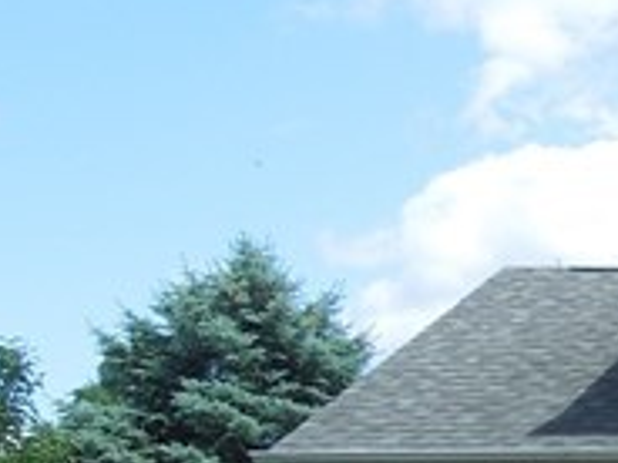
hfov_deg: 12.0
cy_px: 520
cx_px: 1370
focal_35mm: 139
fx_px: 2482
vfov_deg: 10.5
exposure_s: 1/640
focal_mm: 4.5
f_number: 3.3
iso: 100
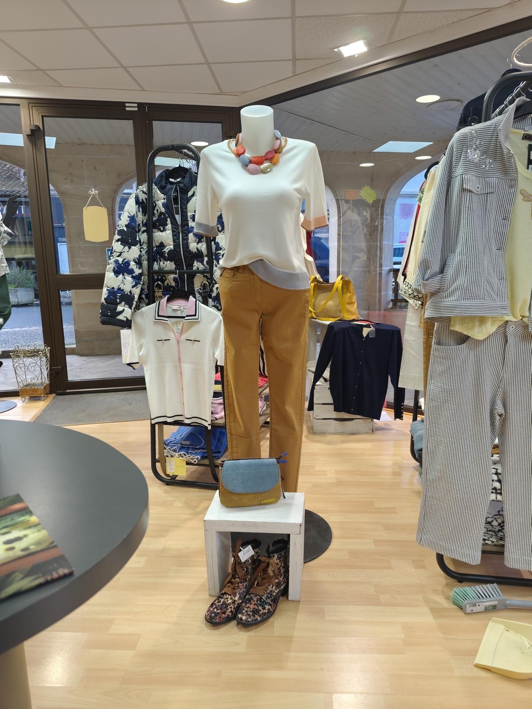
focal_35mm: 23
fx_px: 471
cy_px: 354
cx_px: 266
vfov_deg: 73.9
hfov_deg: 58.9
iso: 500
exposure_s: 1/100
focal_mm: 6.19
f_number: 1.65
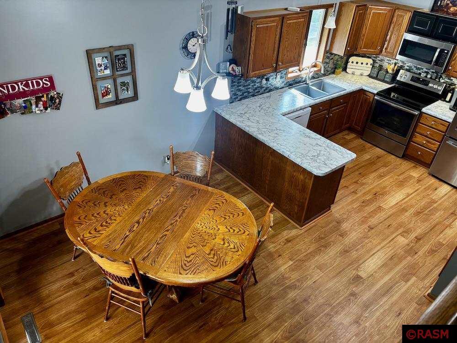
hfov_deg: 67.3
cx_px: 228
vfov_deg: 53.1
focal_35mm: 26
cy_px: 172
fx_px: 343
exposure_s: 1/60
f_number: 1.6
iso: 250
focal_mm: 5.96
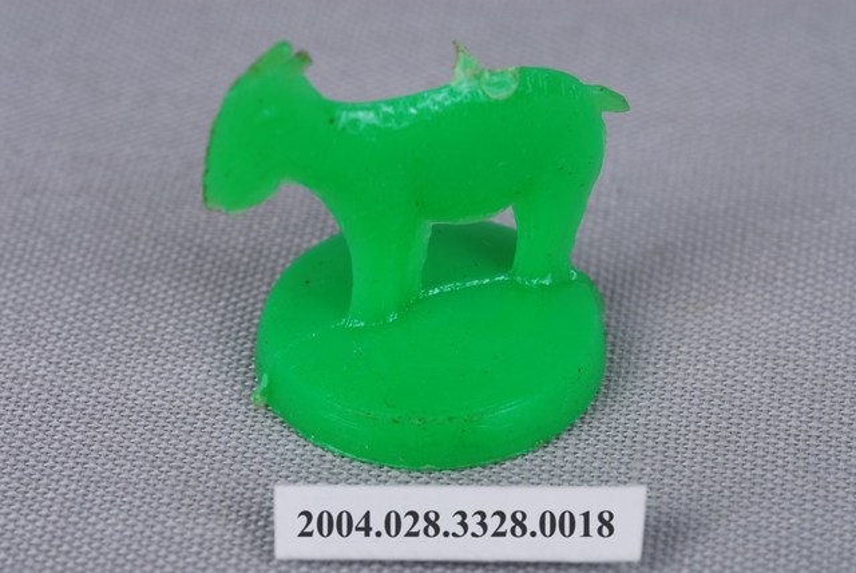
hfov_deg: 22.6
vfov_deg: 15.2
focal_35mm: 90
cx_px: 428
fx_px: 2142
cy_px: 286
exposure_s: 1/125
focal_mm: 60
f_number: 25
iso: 100
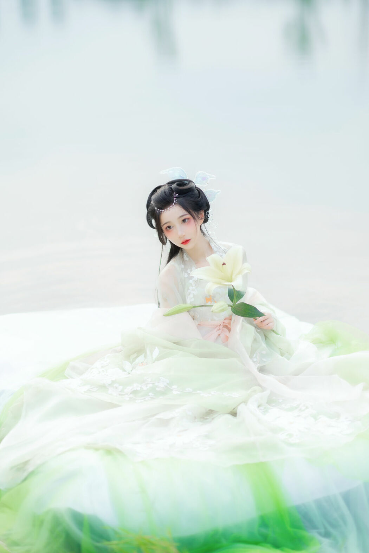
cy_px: 276
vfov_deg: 23.9
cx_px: 184
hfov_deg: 16.1
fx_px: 1307
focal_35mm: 85
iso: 160
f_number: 1.4
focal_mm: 85
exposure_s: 1/1000
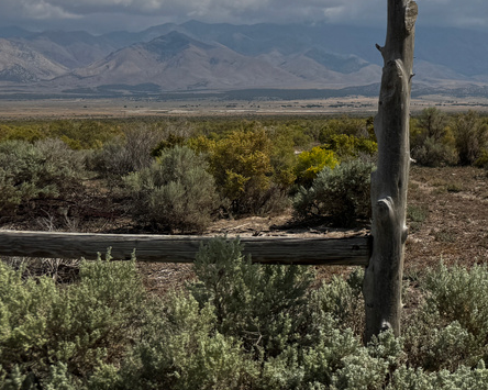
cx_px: 526
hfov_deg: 31.2
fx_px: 780
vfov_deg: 27.2
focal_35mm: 54
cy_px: 51
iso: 80
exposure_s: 1/12346
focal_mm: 6.76
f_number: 1.78
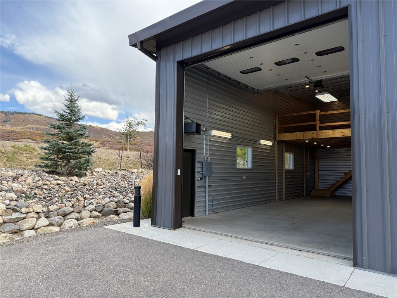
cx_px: 198
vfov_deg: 56.8
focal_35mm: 24
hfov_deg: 71.6
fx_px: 275
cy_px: 149
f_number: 1.78
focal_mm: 6.76
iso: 100
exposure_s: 1/1361
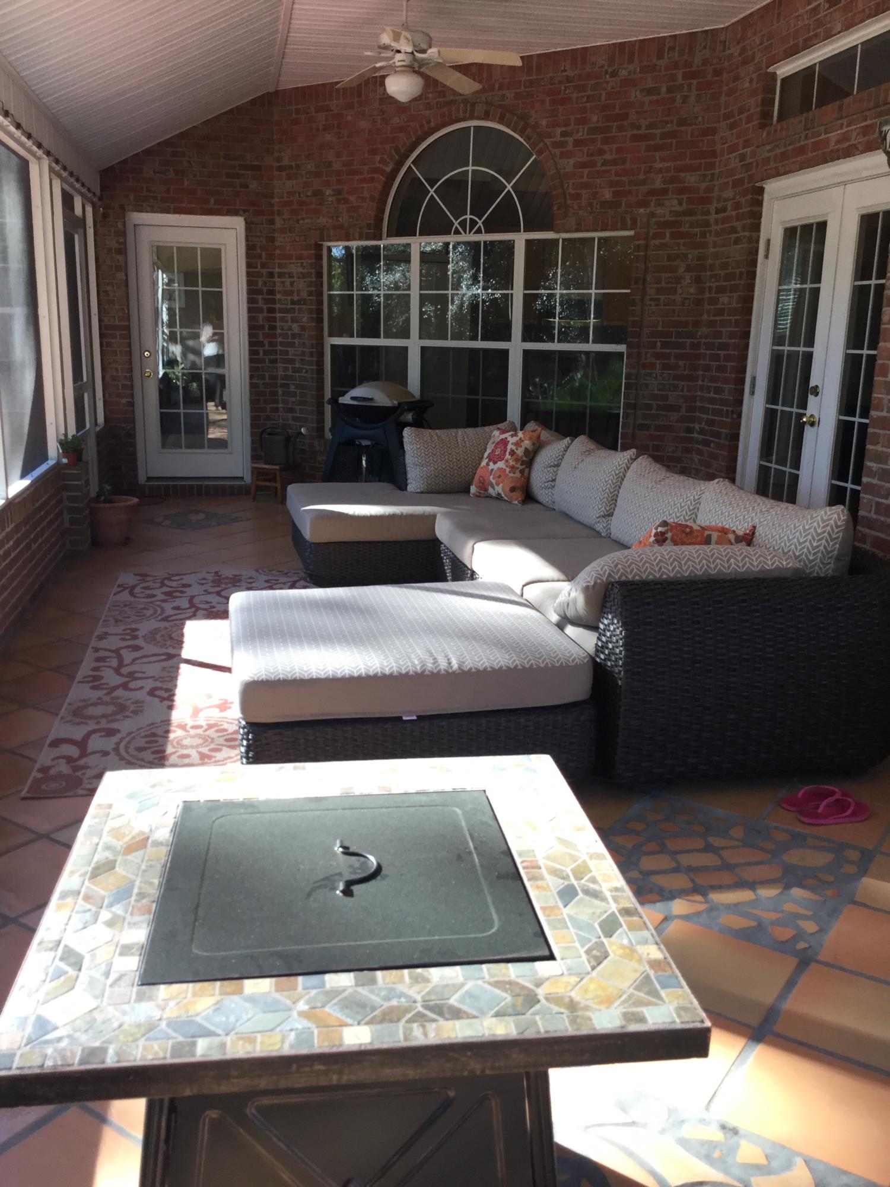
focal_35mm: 31
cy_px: 594
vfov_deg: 58.4
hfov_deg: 45.4
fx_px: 1063
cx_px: 445
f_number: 2.4
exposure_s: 1/40
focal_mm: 3.3
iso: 25
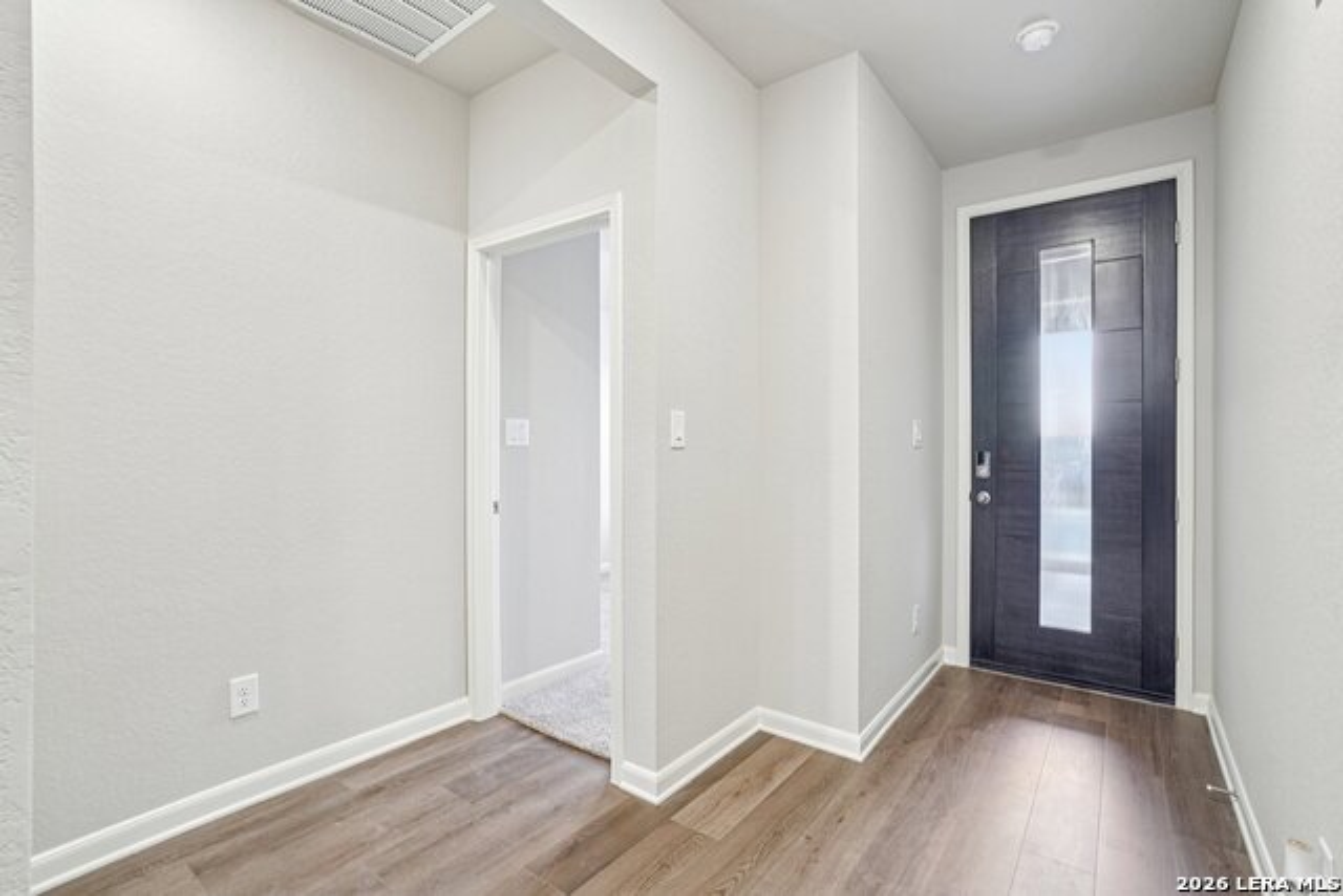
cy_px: 448
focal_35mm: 16
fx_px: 597
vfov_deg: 73.8
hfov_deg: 96.7
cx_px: 672
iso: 400
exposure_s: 1/6
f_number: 8
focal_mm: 16
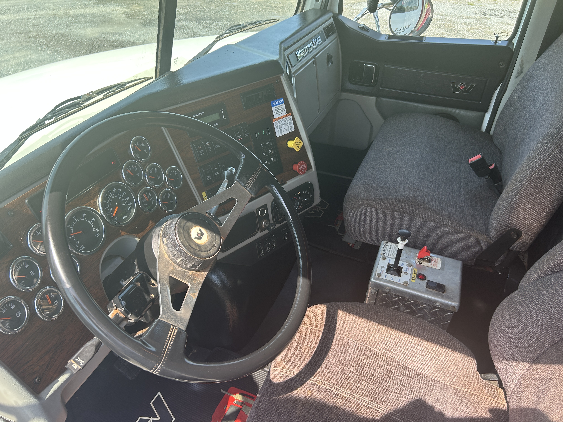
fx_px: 423
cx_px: 282
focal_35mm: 26
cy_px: 211
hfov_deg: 67.3
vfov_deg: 53.1
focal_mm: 5.7
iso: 50
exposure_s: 1/404
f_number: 1.5
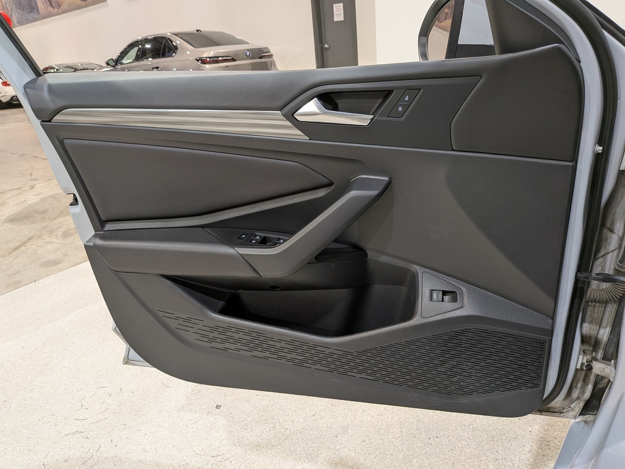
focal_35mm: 24
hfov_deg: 71.6
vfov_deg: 56.8
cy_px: 234
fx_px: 433
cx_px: 312
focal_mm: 4.53
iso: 34
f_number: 1.7
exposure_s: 1/30
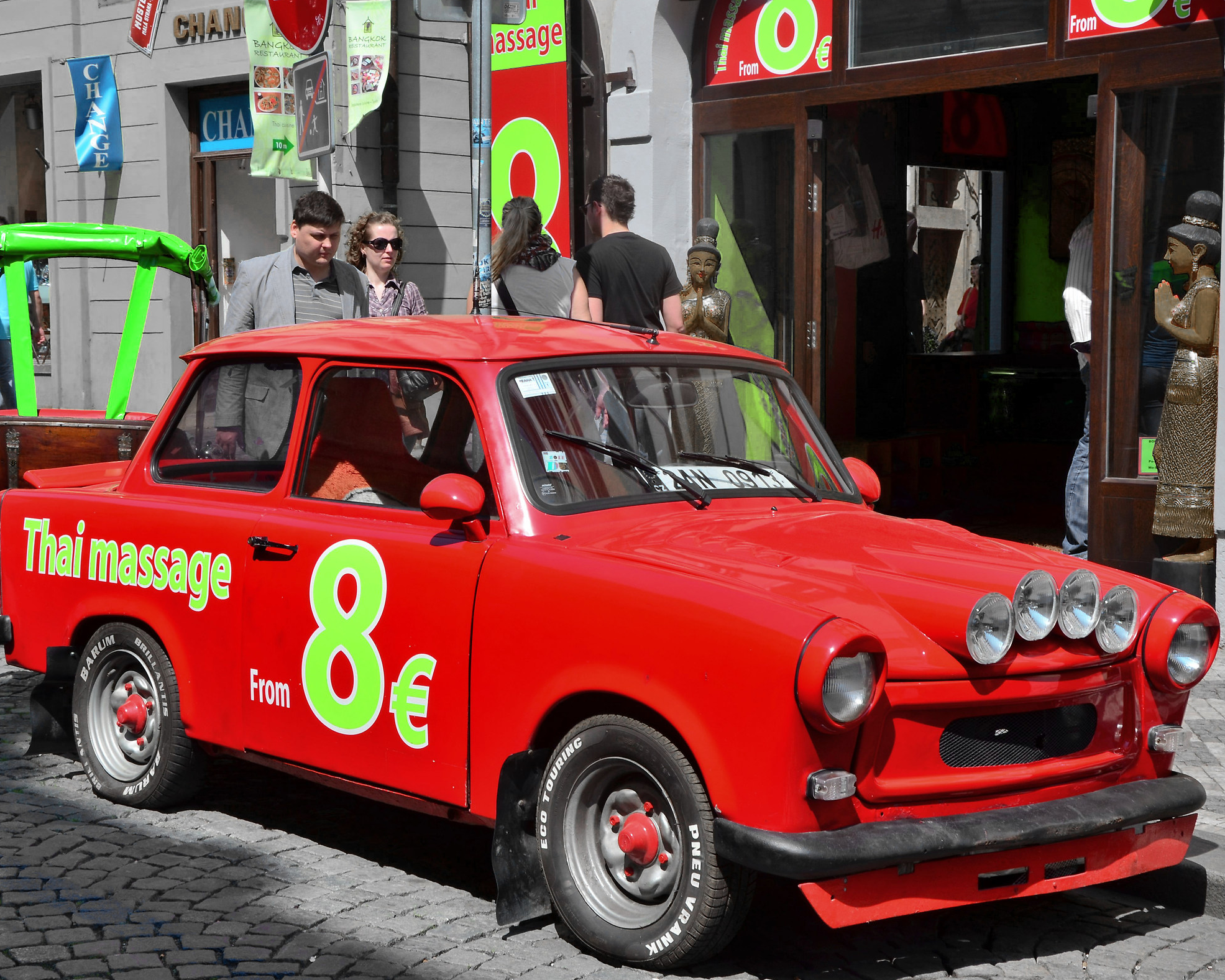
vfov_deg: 23.5
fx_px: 2357
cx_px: 505
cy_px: 490
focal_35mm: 65
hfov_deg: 29.1
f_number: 13
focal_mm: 38
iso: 125
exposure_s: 1/160
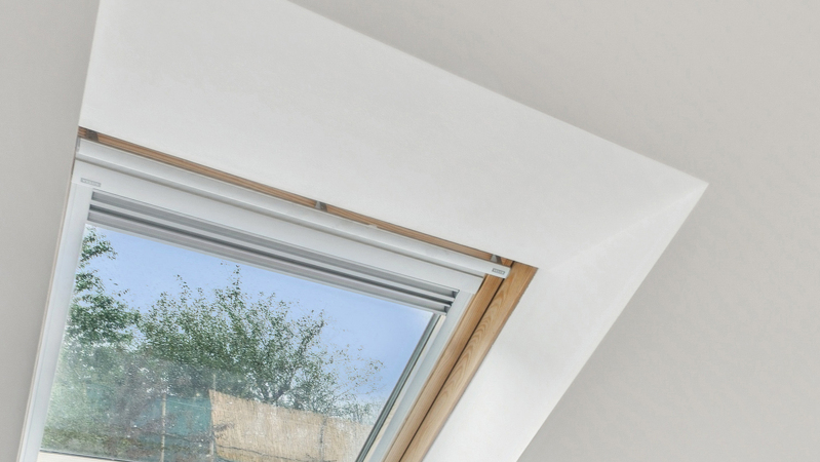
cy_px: 672
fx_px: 1022
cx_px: 783
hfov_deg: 39.5
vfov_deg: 21.7
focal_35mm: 47
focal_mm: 14
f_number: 8
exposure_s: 1/25
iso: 200
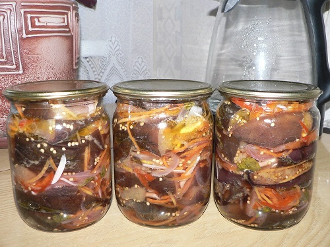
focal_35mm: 36
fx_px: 343
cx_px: 165
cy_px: 124
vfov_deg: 39.7
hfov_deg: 51.4
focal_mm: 6
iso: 200
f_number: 2.8
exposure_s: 1/125
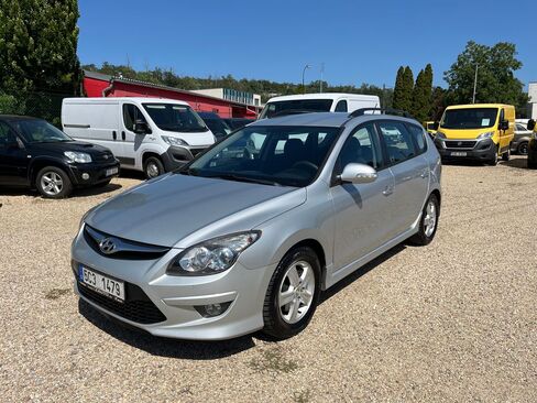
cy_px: 202
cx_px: 268
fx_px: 403
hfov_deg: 67.3
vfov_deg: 53.1
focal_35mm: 26
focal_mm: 5.1
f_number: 1.6
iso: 50
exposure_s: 1/5556
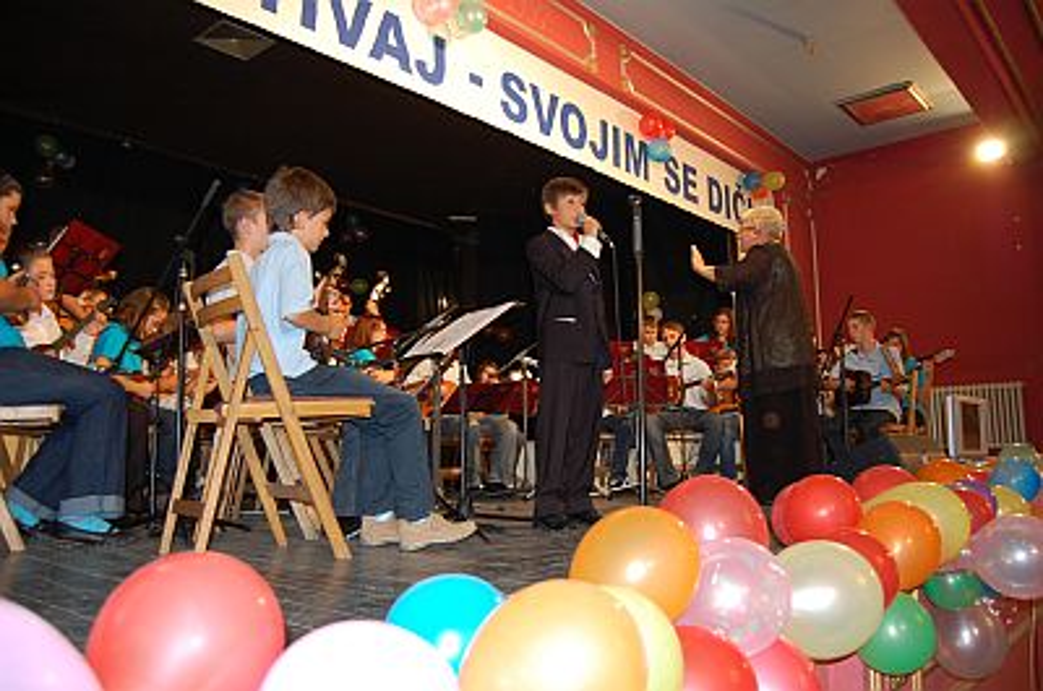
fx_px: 781
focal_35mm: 27
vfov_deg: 47.7
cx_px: 522
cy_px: 346
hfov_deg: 67.5
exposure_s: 1/60
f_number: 3.5
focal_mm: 18
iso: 400
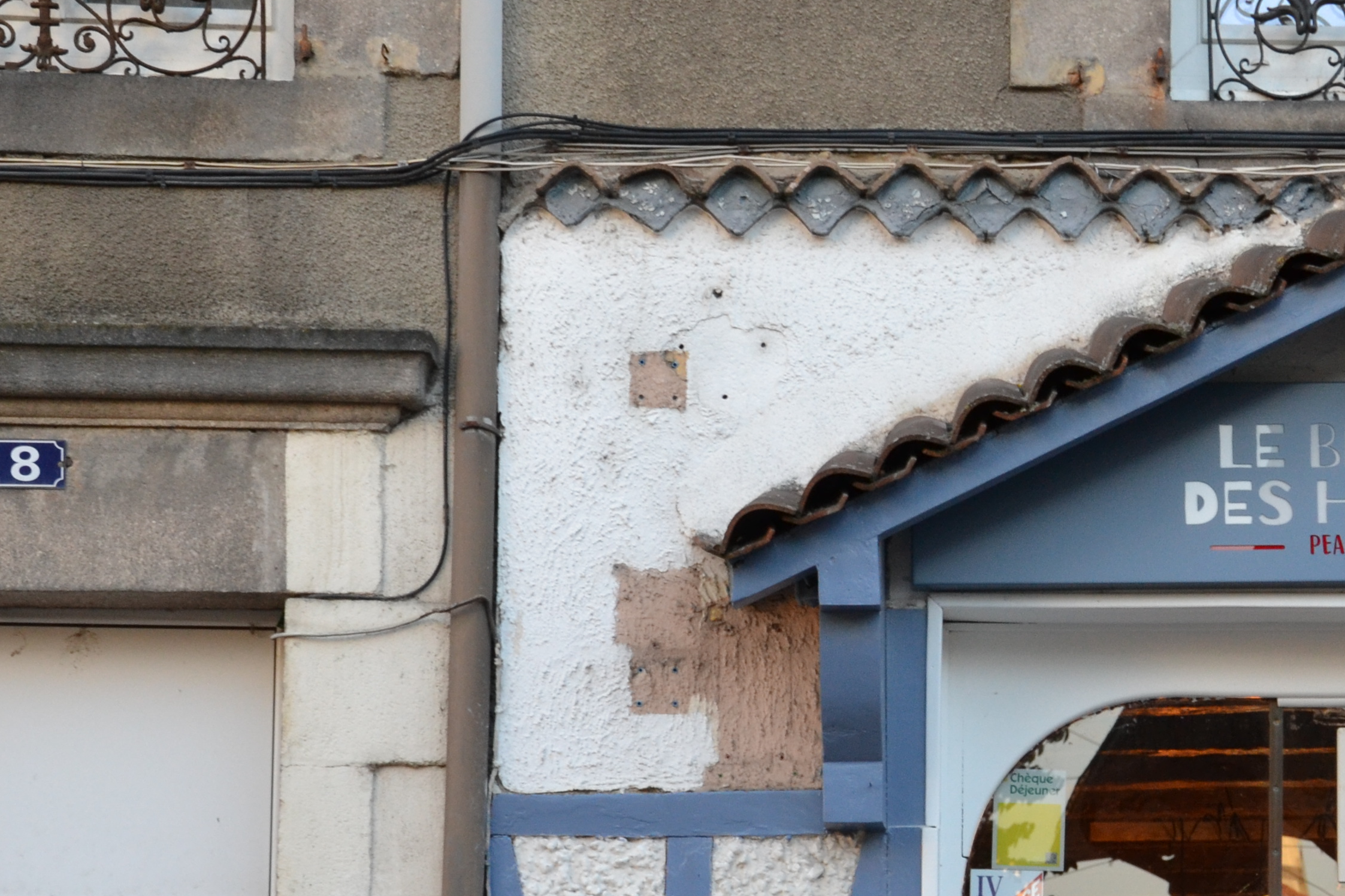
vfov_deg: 11.6
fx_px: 4371
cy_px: 901
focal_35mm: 117
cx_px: 1332
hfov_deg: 17.1
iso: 800
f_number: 7.1
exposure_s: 1/200
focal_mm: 38
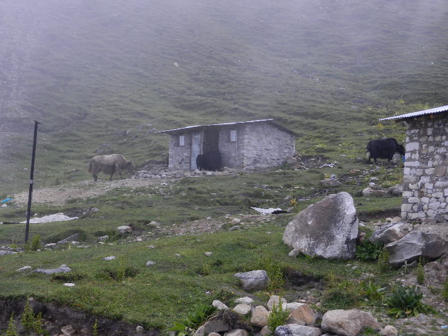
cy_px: 162
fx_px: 842
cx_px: 222
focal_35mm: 65
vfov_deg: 22.6
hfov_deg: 29.8
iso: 160
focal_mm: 10.9
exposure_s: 1/400
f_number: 4.5
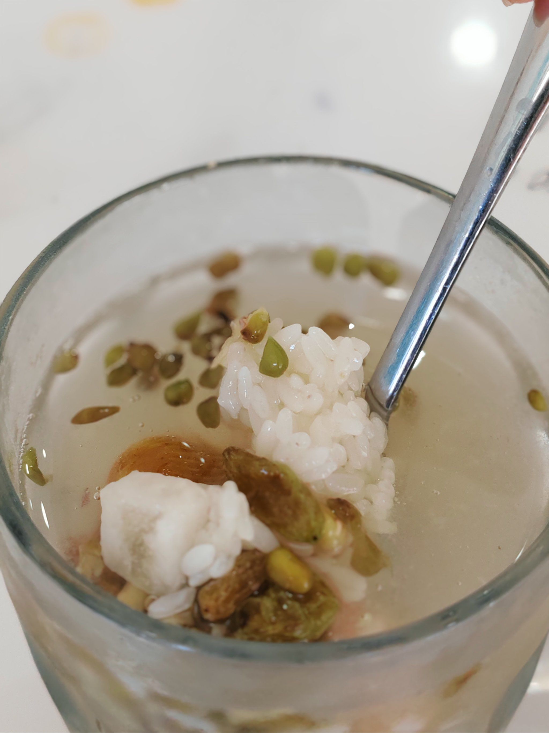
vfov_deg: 35.5
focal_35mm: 54
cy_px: 366
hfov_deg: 27.0
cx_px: 274
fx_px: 1142
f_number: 1.8
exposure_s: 1/100
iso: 1438
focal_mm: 6.14
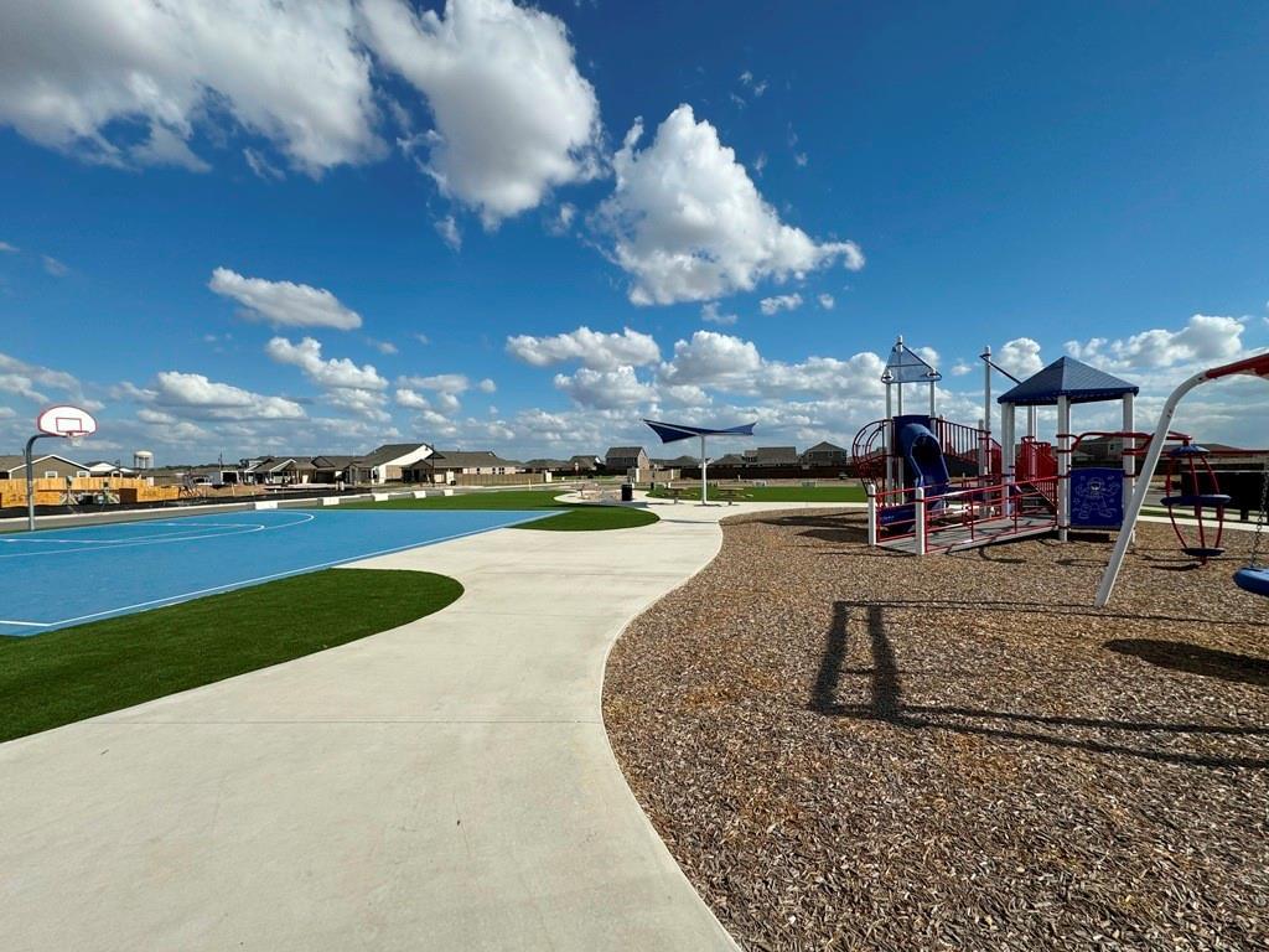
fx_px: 513
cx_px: 634
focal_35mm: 14
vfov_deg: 85.7
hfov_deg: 102.1
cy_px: 476
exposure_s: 1/4630
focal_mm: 2.22
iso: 50
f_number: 2.2
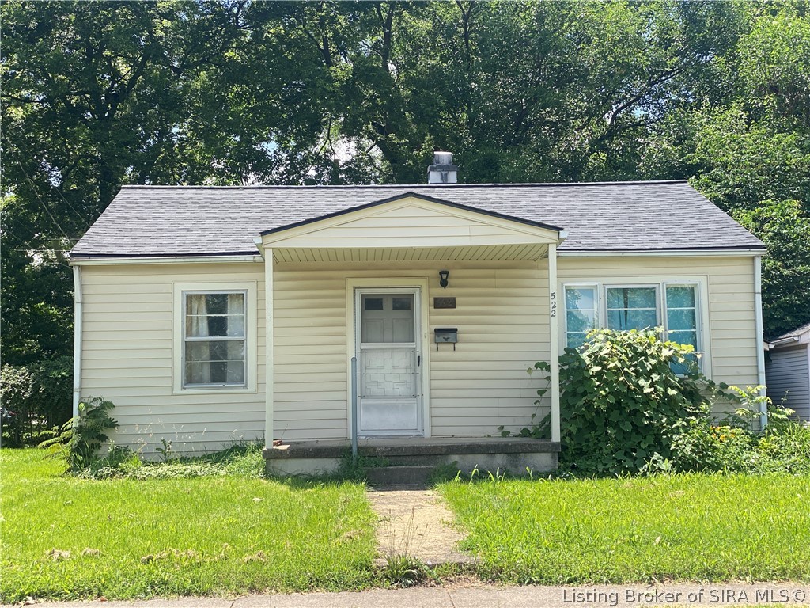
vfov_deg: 28.0
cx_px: 405
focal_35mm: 52
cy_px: 304
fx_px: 1217
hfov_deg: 36.8
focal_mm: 6
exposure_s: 1/551
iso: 20
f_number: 2
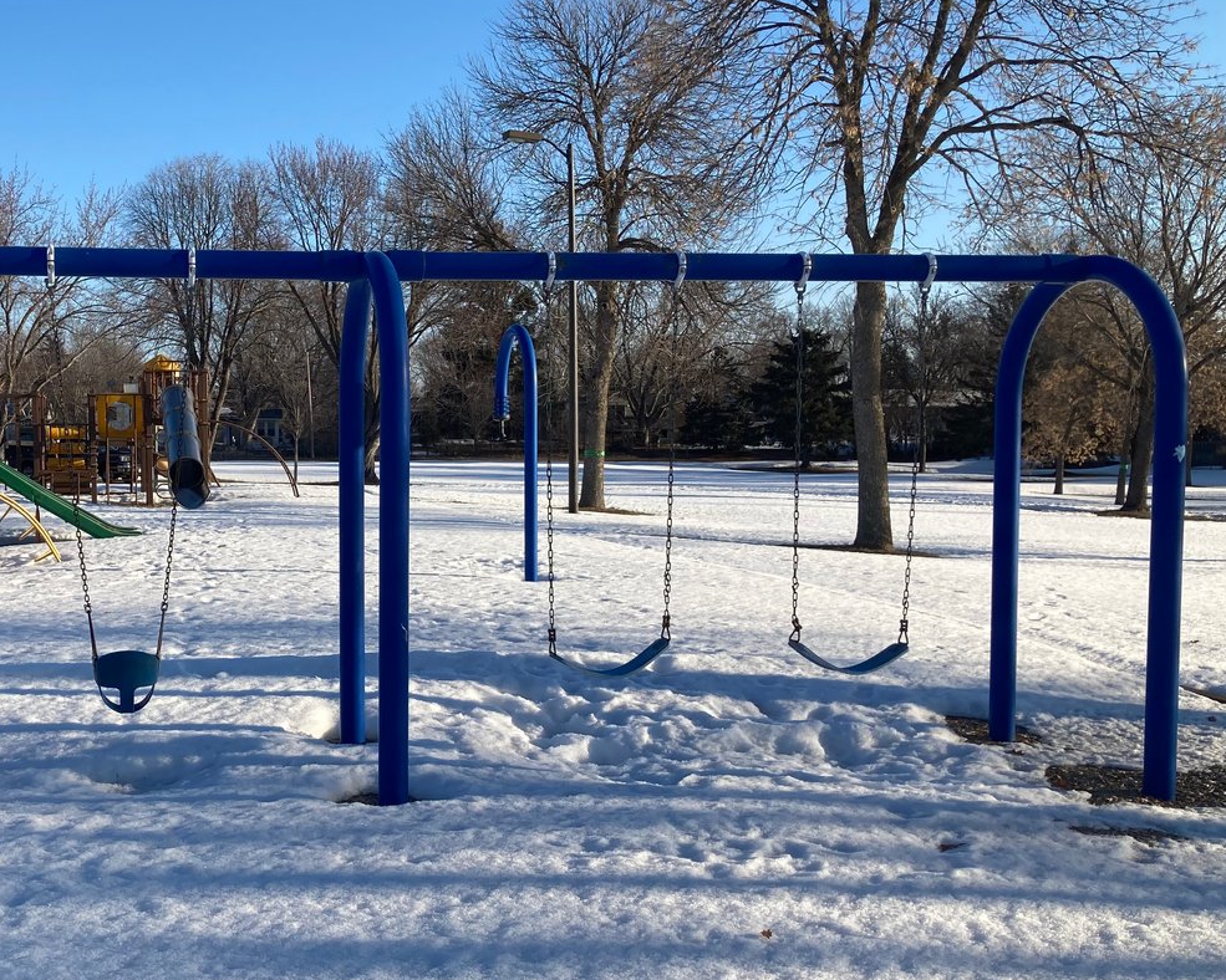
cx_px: 327
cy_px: 530
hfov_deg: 42.6
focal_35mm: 42
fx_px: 1524
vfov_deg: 35.7
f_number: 1.8
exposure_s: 1/1499
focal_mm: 3.99
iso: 20
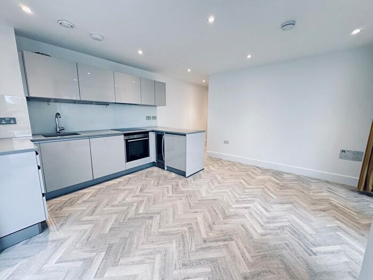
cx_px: 186
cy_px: 140
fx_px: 151
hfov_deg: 102.1
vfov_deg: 85.7
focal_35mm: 14
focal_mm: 2.22
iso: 200
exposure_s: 1/50
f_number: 2.2
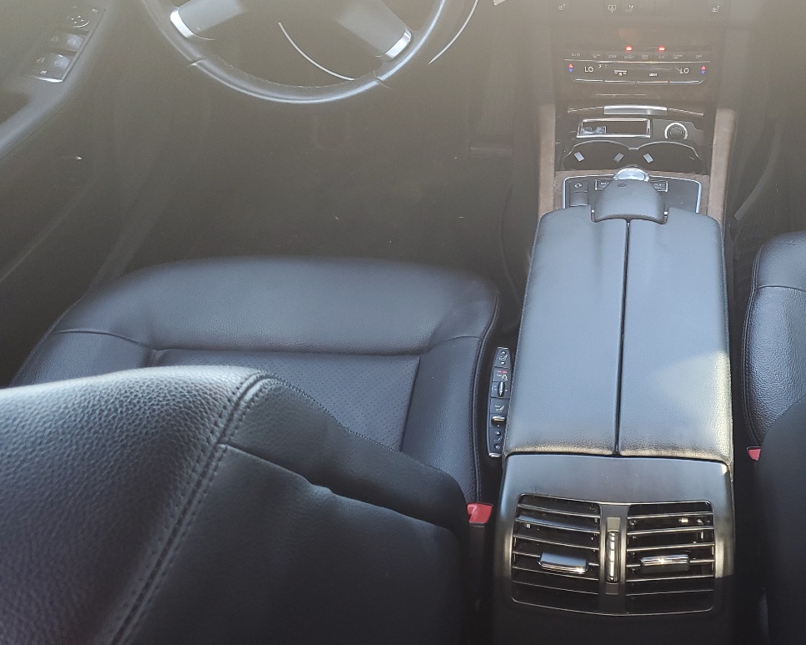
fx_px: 1002
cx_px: 613
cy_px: 225
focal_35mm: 42
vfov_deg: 35.4
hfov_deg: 42.4
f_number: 1.5
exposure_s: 1/50
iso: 57
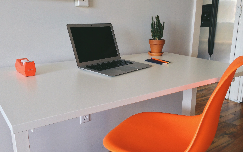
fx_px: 238
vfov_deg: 35.3
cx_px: 123
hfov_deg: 54.0
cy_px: 82
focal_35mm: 36
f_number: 2.4
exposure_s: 1/40
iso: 64
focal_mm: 4.12
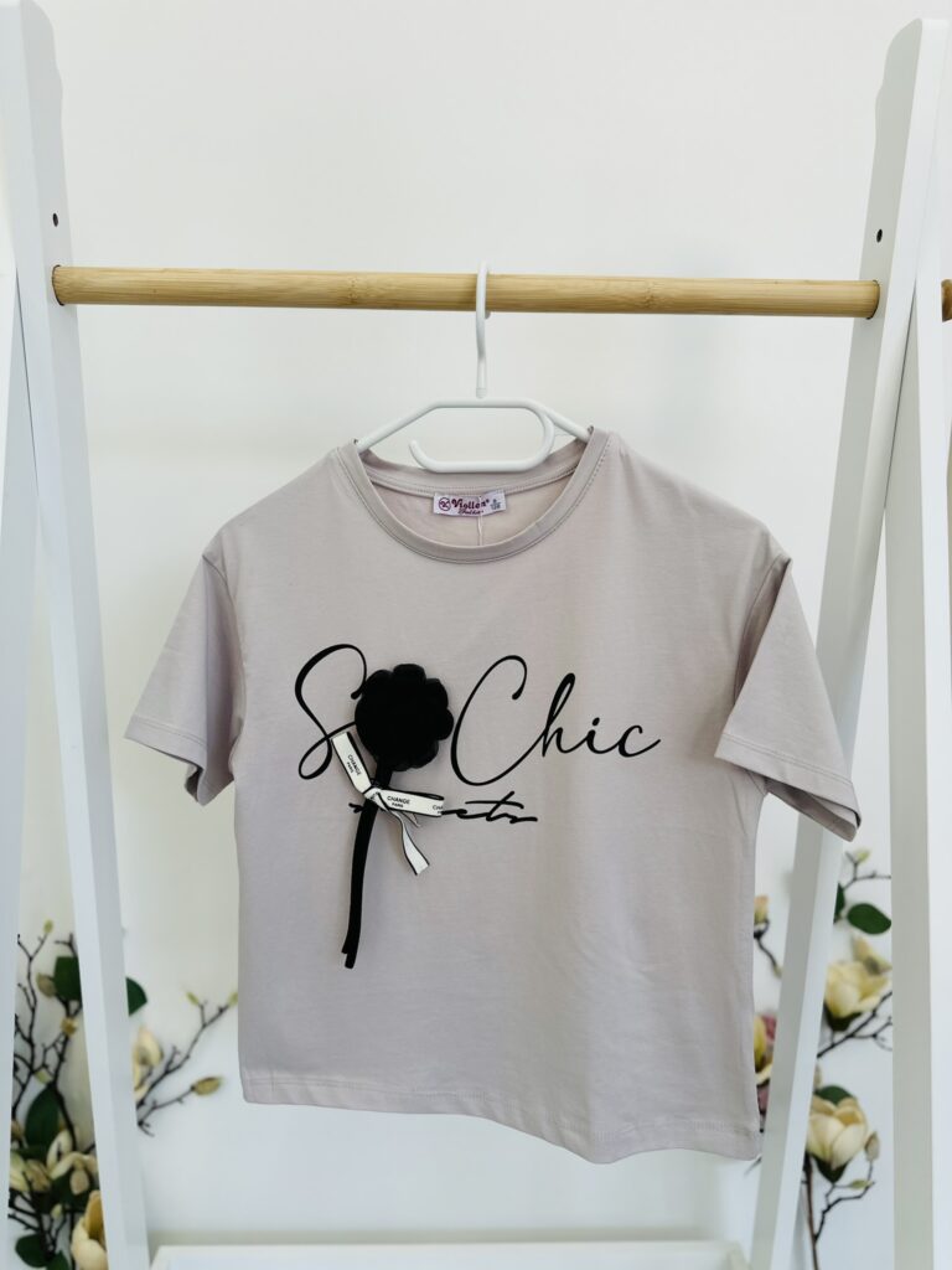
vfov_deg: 71.6
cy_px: 635
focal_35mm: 24
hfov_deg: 56.8
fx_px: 880
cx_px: 476
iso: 64
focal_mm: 6.86
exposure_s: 1/134
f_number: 1.78
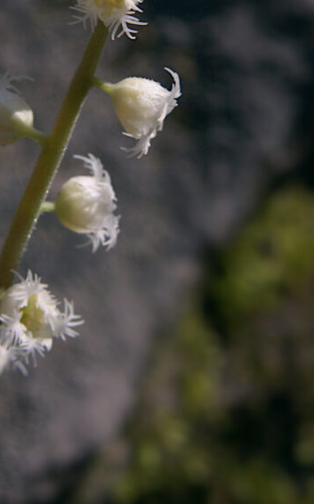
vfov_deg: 17.4
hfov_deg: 11.0
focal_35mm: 119
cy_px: 132
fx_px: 1632
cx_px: 133
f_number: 6.3
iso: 50
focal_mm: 10.28
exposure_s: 1/125
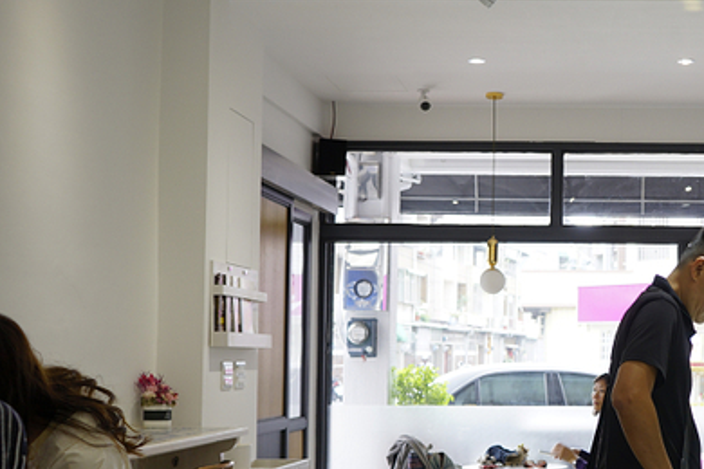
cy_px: 310
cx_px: 621
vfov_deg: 22.2
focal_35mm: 61
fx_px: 1193
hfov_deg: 31.5
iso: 100
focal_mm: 28
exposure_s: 1/40
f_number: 3.5
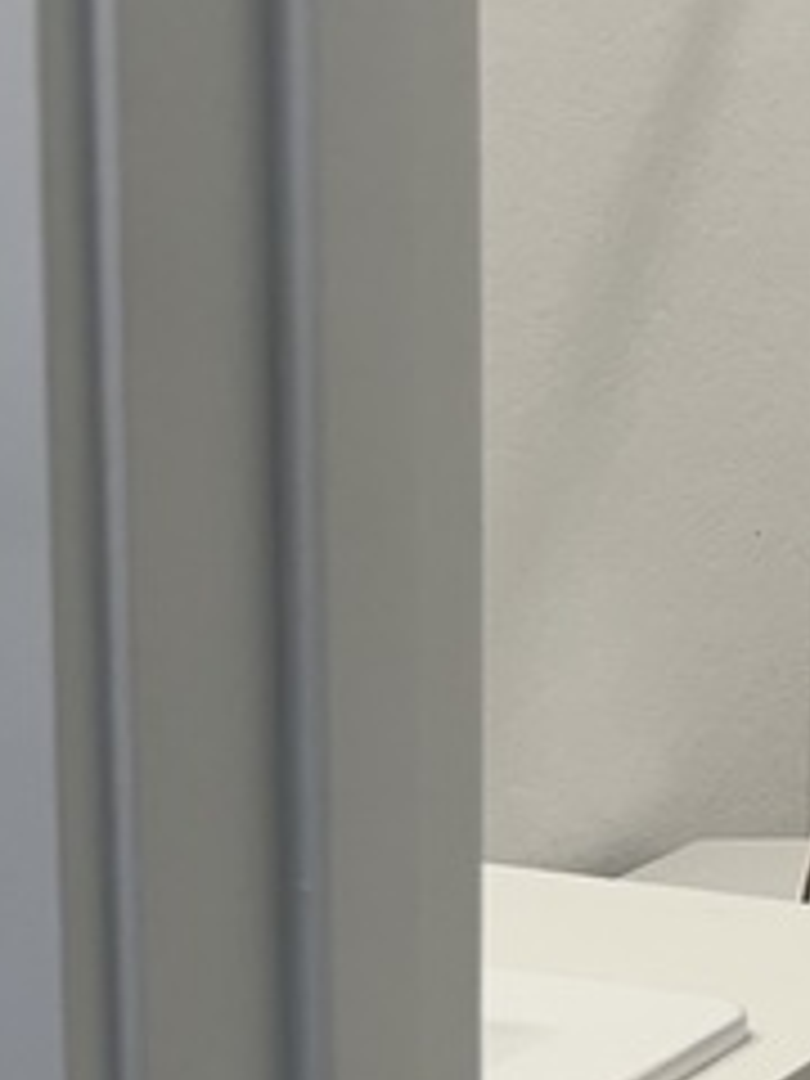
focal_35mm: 108
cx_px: 1804
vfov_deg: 18.2
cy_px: 513
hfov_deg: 11.7
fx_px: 3370
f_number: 1.78
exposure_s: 1/121
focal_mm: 6.76
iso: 80
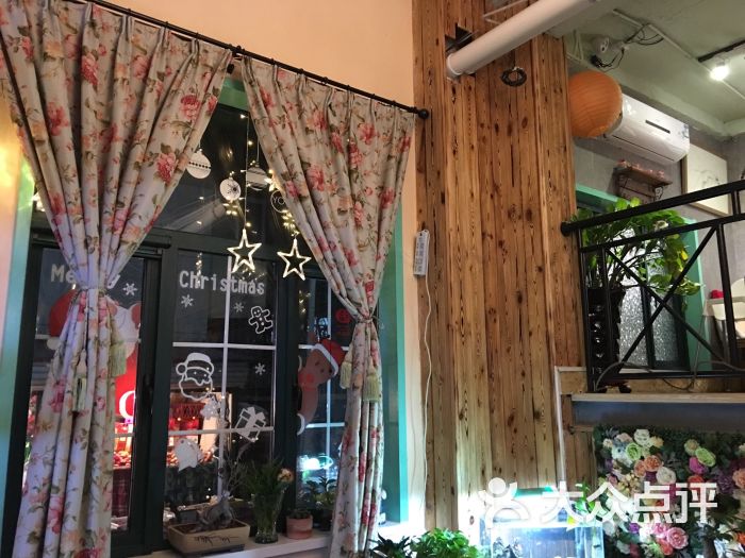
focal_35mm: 29
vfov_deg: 48.2
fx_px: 624
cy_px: 279
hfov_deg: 61.7
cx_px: 372
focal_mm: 4.15
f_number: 2.2
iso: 160
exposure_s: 1/8
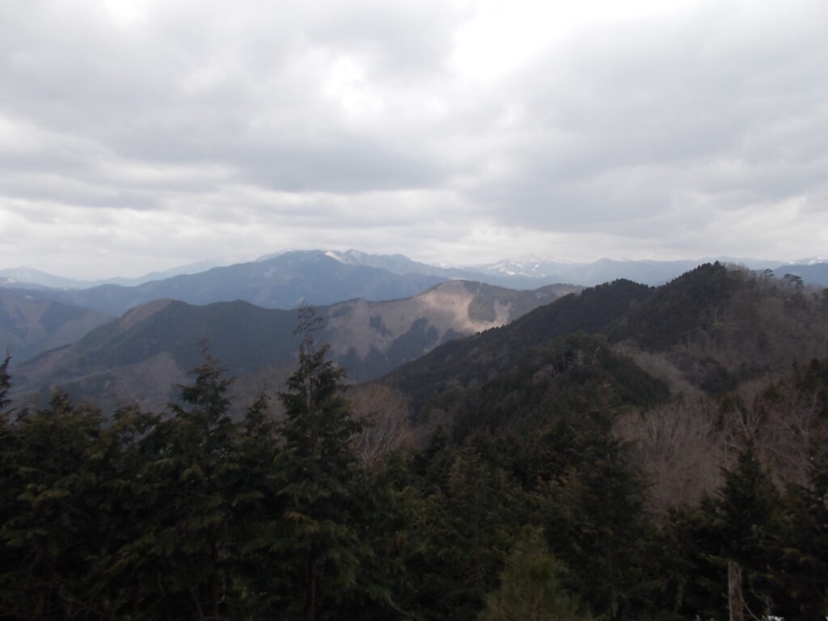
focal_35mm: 26
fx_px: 622
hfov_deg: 67.3
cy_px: 310
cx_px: 414
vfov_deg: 53.1
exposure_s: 1/80
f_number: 8
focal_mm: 4.6
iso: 80
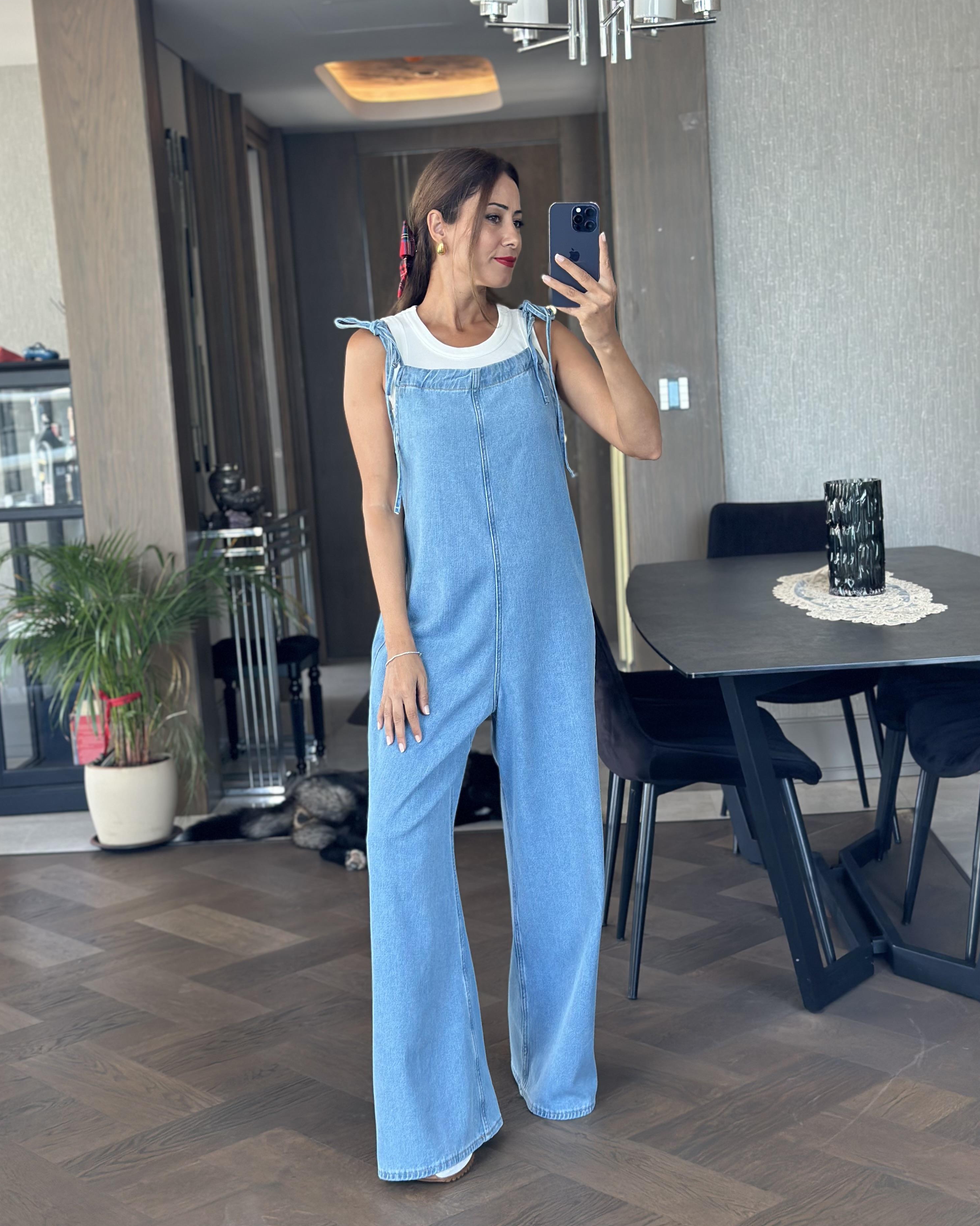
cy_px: 641
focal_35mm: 51
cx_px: 483
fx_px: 1849
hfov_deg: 29.7
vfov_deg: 36.6
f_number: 1.78
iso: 125
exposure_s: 1/86
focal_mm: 6.86
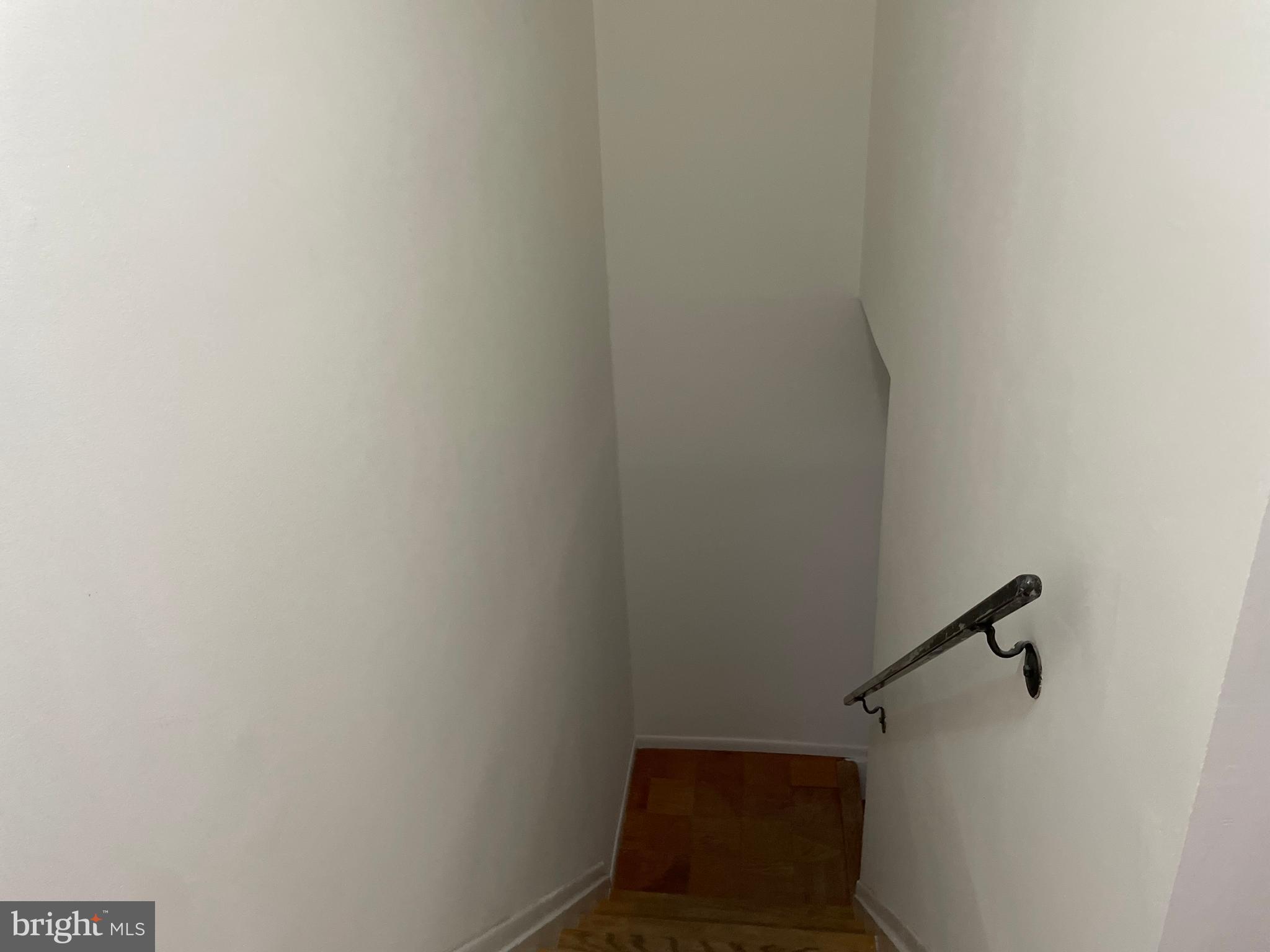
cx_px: 635
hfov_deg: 67.3
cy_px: 476
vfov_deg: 53.1
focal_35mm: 26
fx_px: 954
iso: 320
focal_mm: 4.2
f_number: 1.6
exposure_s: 1/60
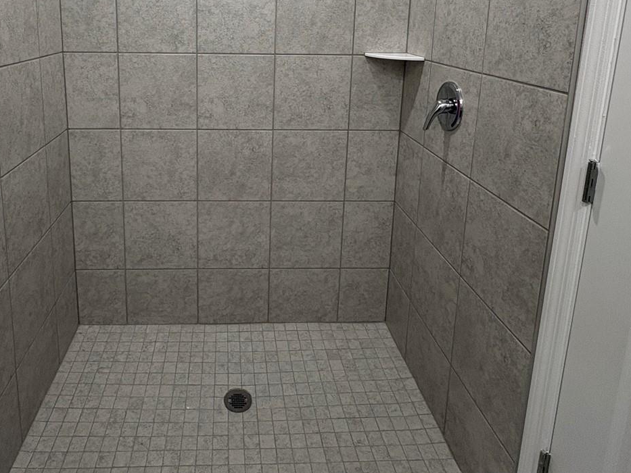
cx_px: 239
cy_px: 88
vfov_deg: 52.7
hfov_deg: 70.5
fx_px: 438
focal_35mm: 24
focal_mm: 2.22
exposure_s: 1/60
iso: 160
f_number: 2.2
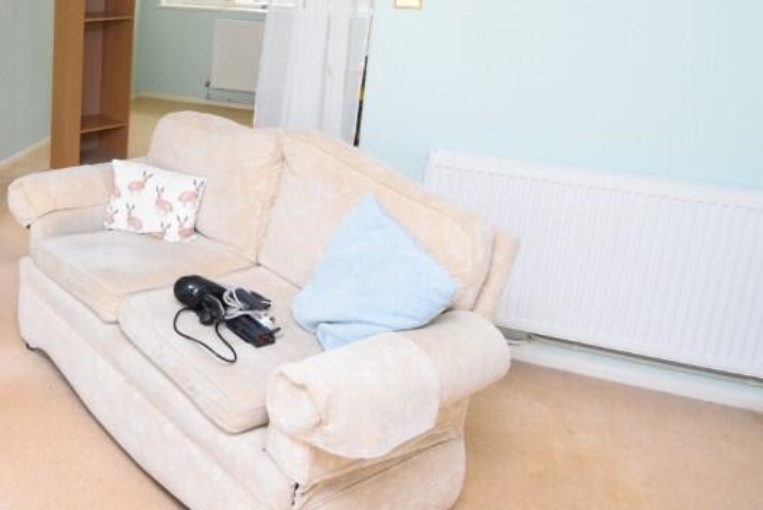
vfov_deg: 36.5
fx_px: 742
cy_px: 96
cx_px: 56
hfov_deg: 47.9
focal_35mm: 35
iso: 900
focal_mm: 12
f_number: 4
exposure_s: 1/60
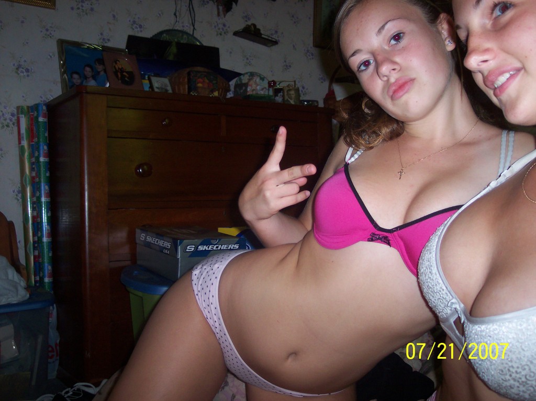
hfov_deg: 49.0
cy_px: 200
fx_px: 588
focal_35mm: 38
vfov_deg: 37.7
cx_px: 268
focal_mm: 8
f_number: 2.8
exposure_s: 1/30
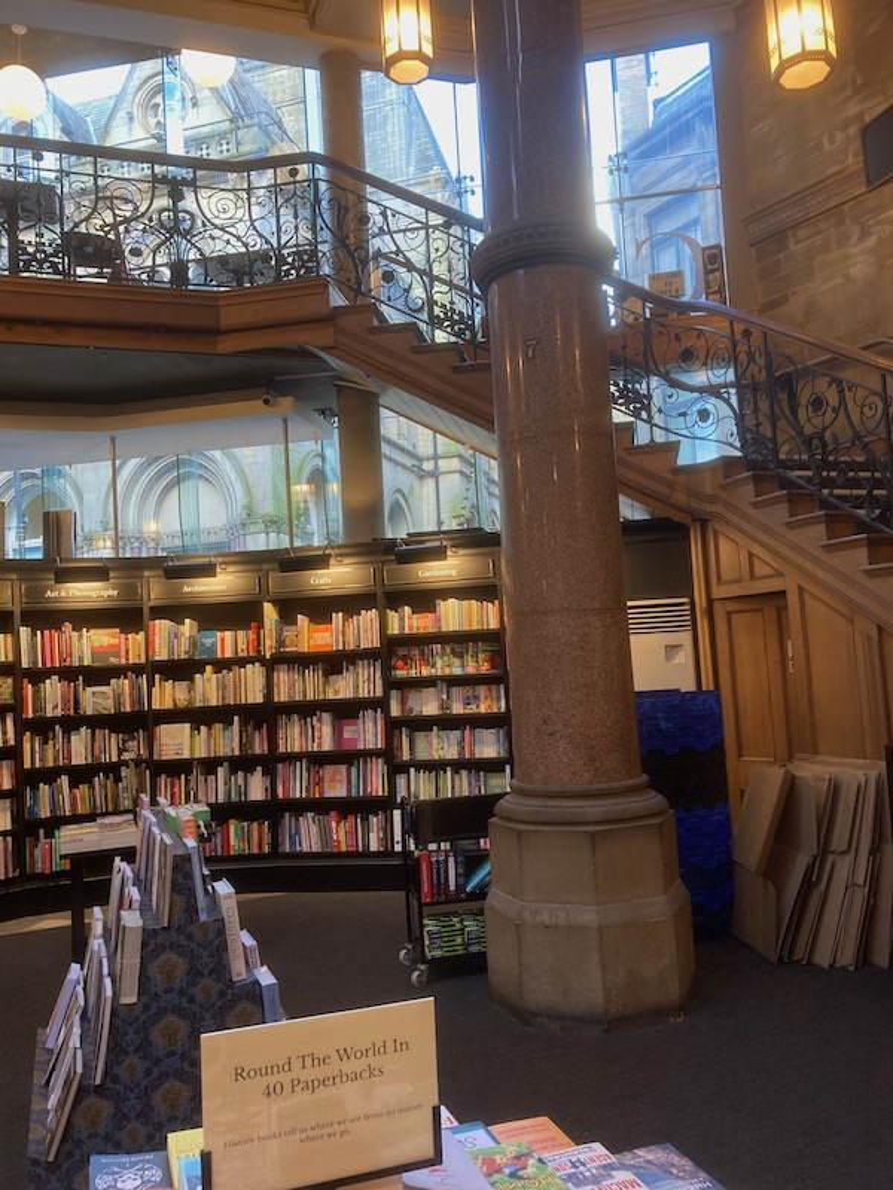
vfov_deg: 63.4
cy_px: 595
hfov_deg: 49.7
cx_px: 446
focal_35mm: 28
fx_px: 963
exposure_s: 1/66
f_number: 1.8
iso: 80
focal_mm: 3.99
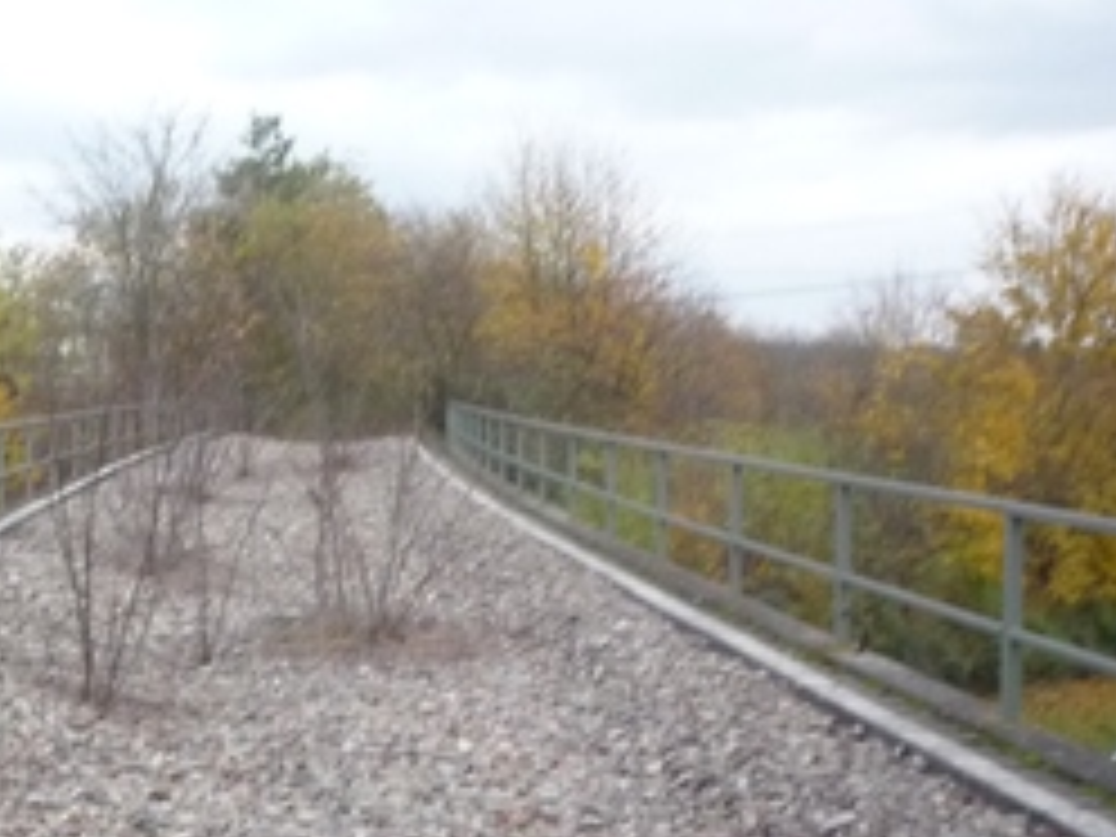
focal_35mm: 62
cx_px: 194
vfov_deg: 23.6
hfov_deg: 30.3
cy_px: 446
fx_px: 1999
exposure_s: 1/250
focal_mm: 5.2
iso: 400
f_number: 3.3
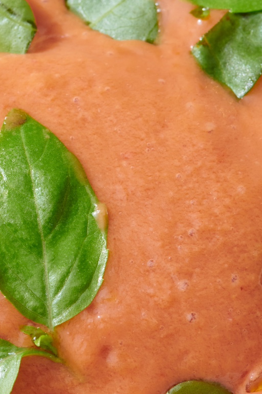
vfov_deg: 8.4
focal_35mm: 244
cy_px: 171
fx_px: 2666
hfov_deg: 5.6
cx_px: 29
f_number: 16
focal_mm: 105
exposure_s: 1/200
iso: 400
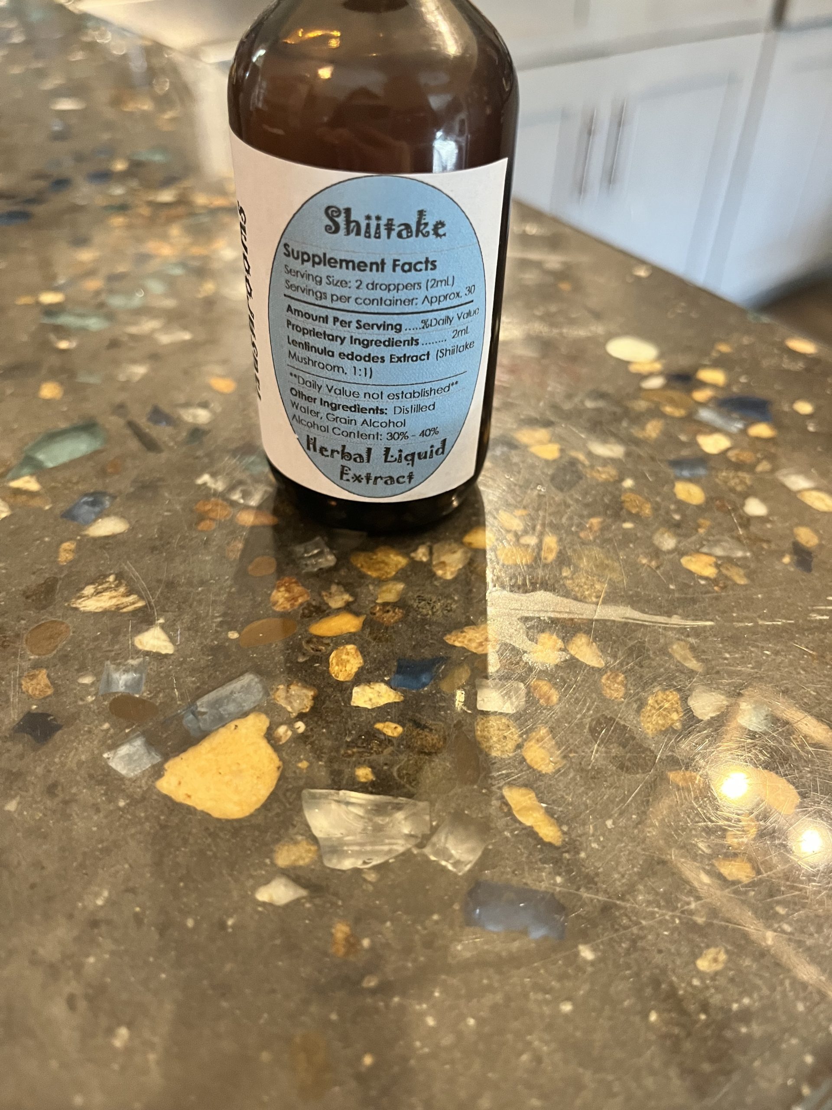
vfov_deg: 67.3
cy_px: 555
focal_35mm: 26
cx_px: 416
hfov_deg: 53.1
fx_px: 833
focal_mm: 5.1
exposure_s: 1/40
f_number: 1.6
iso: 400
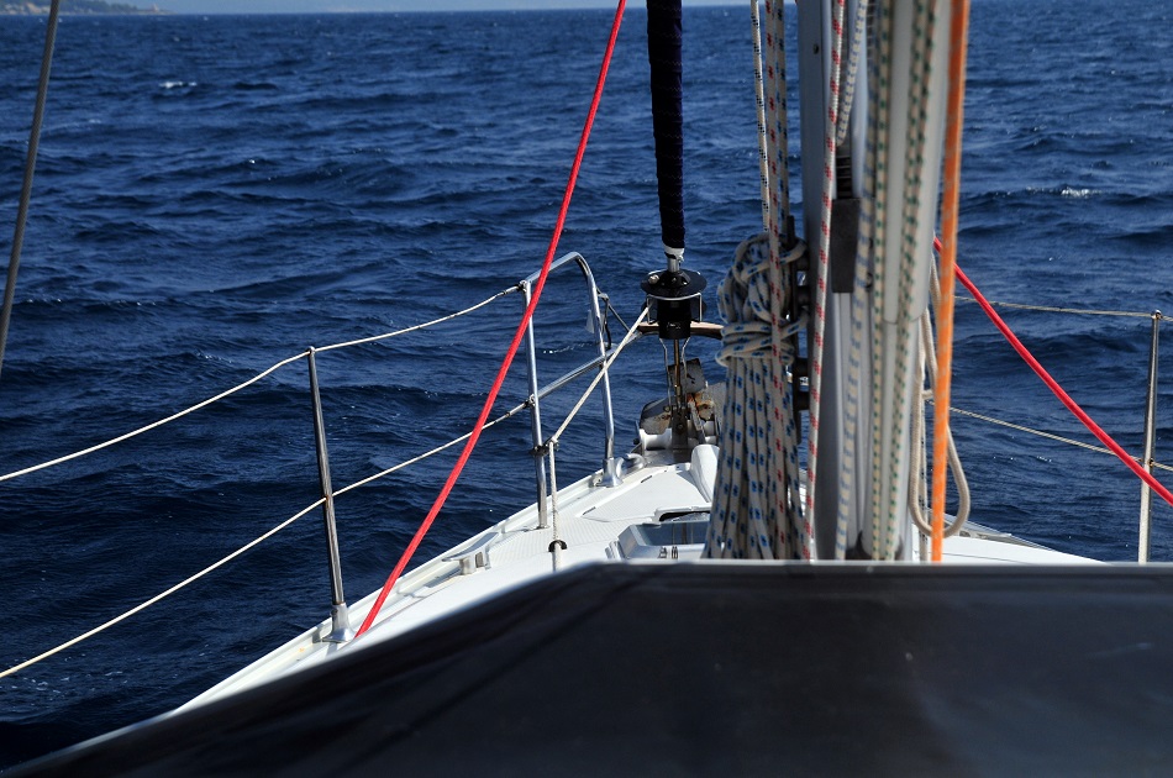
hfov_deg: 27.0
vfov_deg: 18.1
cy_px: 389
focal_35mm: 75
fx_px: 2440
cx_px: 586
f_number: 6.3
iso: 250
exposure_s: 1/2500
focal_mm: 50
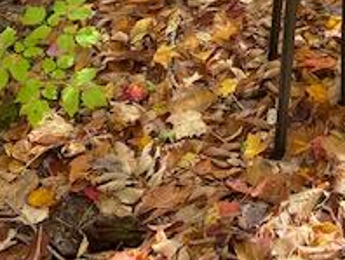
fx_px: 838
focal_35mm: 84
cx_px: 350
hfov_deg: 22.3
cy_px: -119
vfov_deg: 16.2
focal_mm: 4.25
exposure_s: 1/122
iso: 50
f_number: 1.8
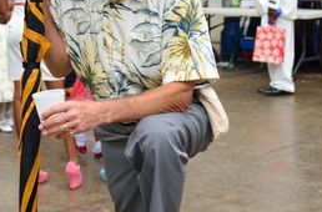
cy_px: 12
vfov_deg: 12.7
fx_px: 945
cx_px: 57
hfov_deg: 19.1
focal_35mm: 106
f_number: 3.8
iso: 125
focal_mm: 26
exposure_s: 1/250
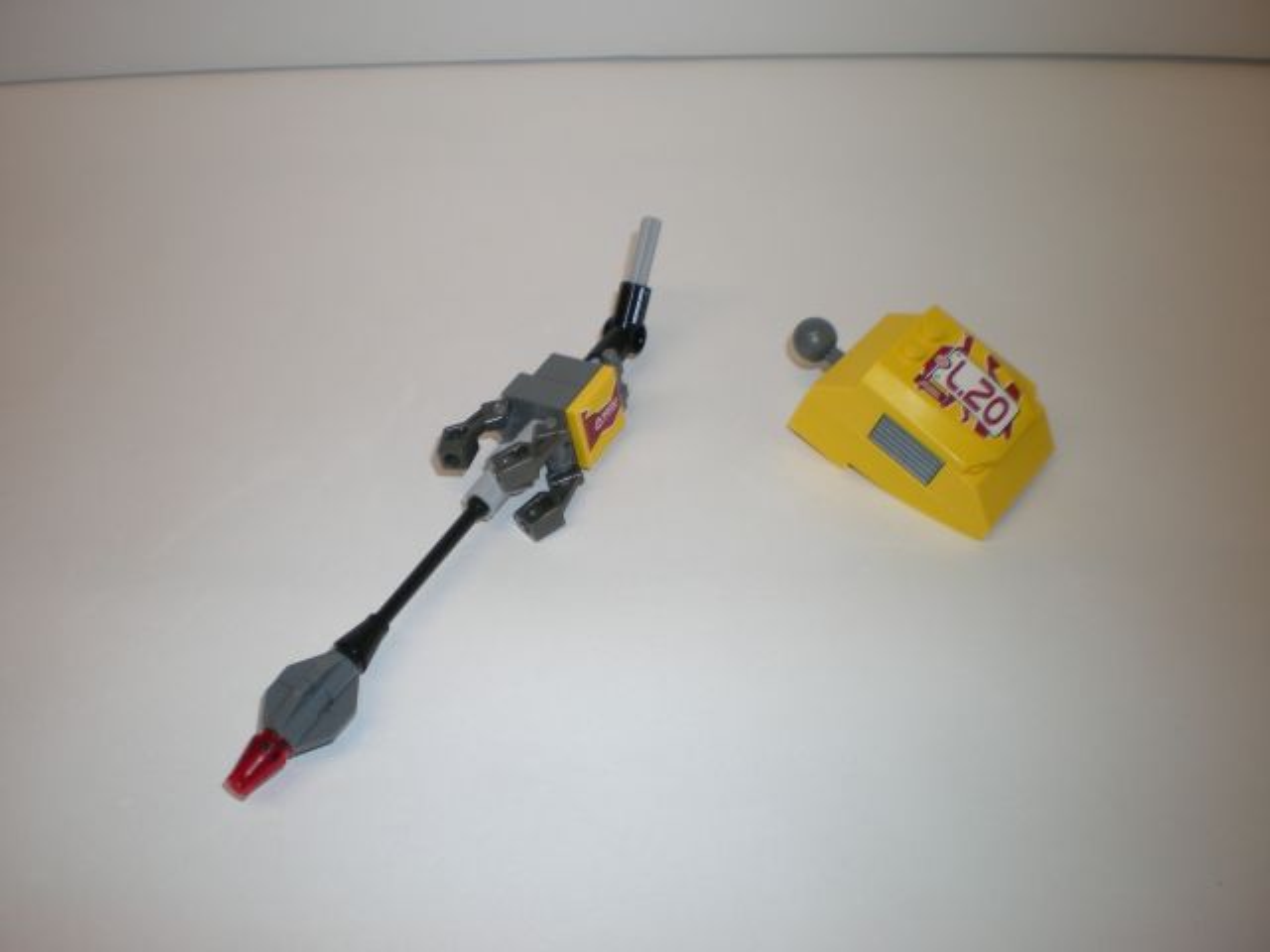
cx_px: 635
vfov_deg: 37.7
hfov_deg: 49.0
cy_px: 476
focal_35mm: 38
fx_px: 1394
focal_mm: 6.3
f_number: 3.1
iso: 64
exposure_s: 1/55.2
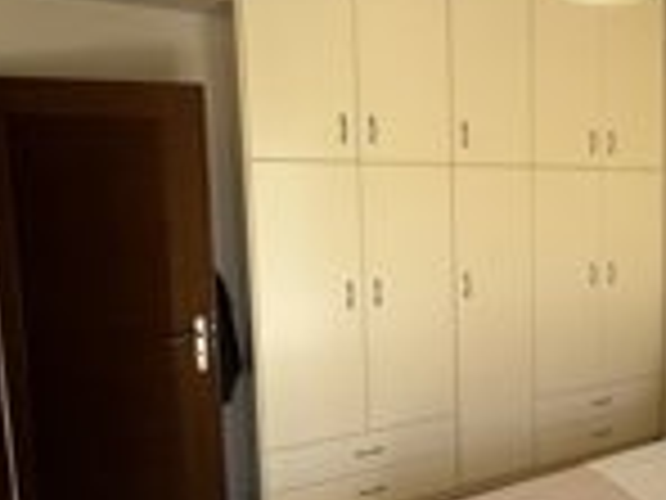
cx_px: 630
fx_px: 654
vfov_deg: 41.8
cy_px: 252
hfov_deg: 47.1
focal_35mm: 34
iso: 64
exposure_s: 1/99
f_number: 2.2
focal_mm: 2.22
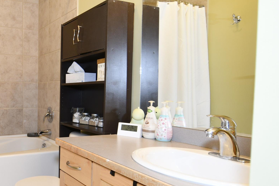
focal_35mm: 32
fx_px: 248
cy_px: 102
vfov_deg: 41.1
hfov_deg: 53.8
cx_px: 47
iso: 450
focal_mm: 12
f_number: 4
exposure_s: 1/60
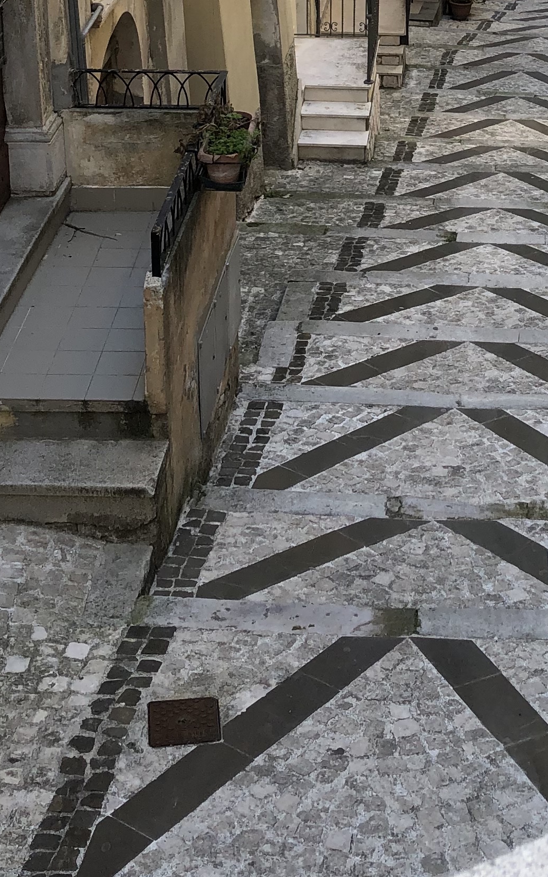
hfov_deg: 17.9
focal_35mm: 72
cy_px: -1
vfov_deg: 27.0
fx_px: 1720
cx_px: 448
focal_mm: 3.99
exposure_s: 1/249
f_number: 1.8
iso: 20
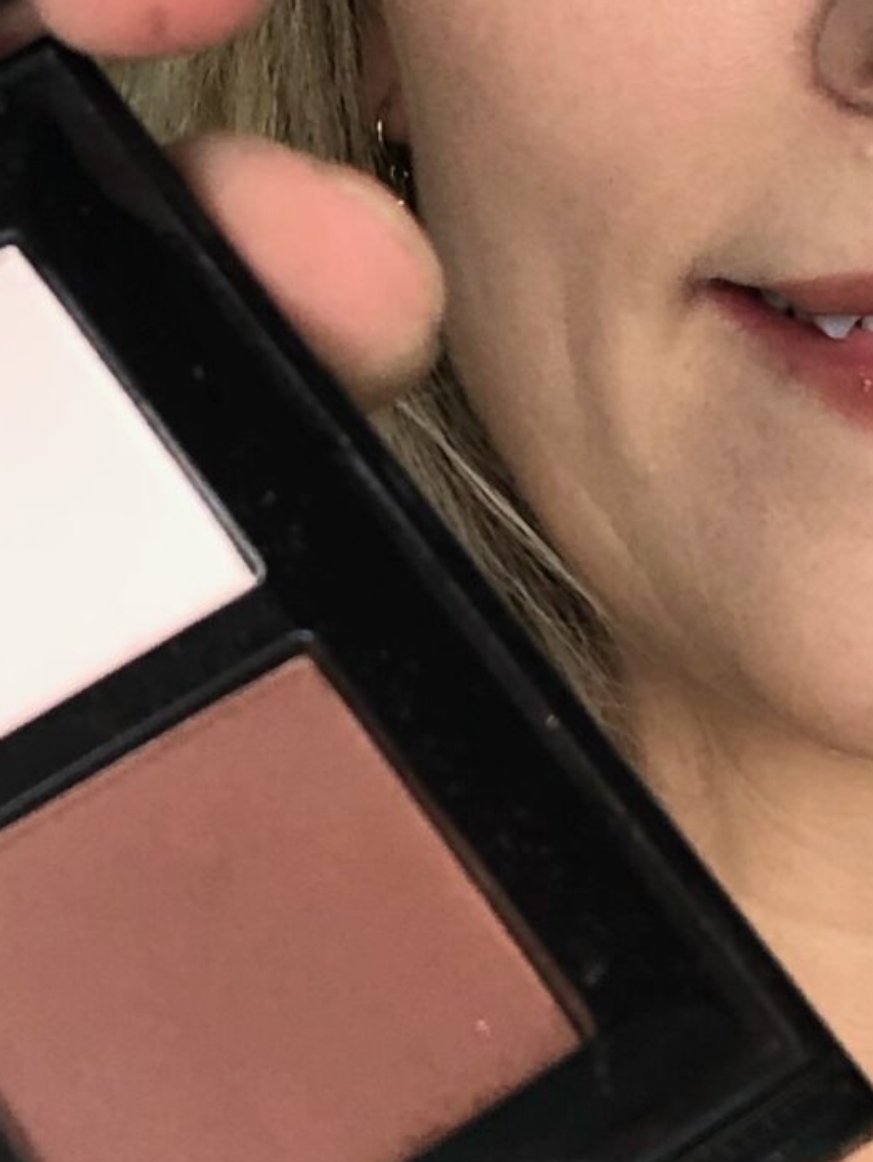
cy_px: 176
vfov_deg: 16.6
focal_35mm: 117
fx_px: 3929
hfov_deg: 12.7
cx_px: 391
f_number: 2.2
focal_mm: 2.87
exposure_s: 1/100
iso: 80
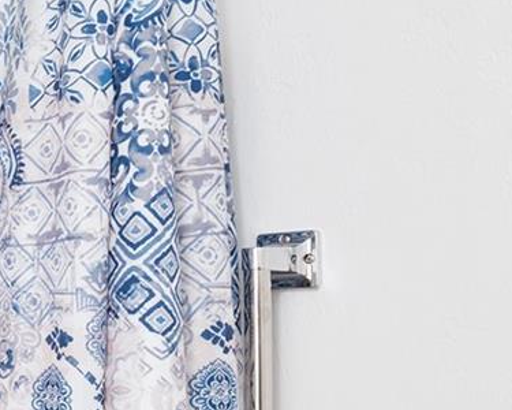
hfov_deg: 21.9
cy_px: 310
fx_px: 849
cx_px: -396
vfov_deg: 26.8
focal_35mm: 56
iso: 400
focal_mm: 14
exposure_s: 1/5
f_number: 7.1
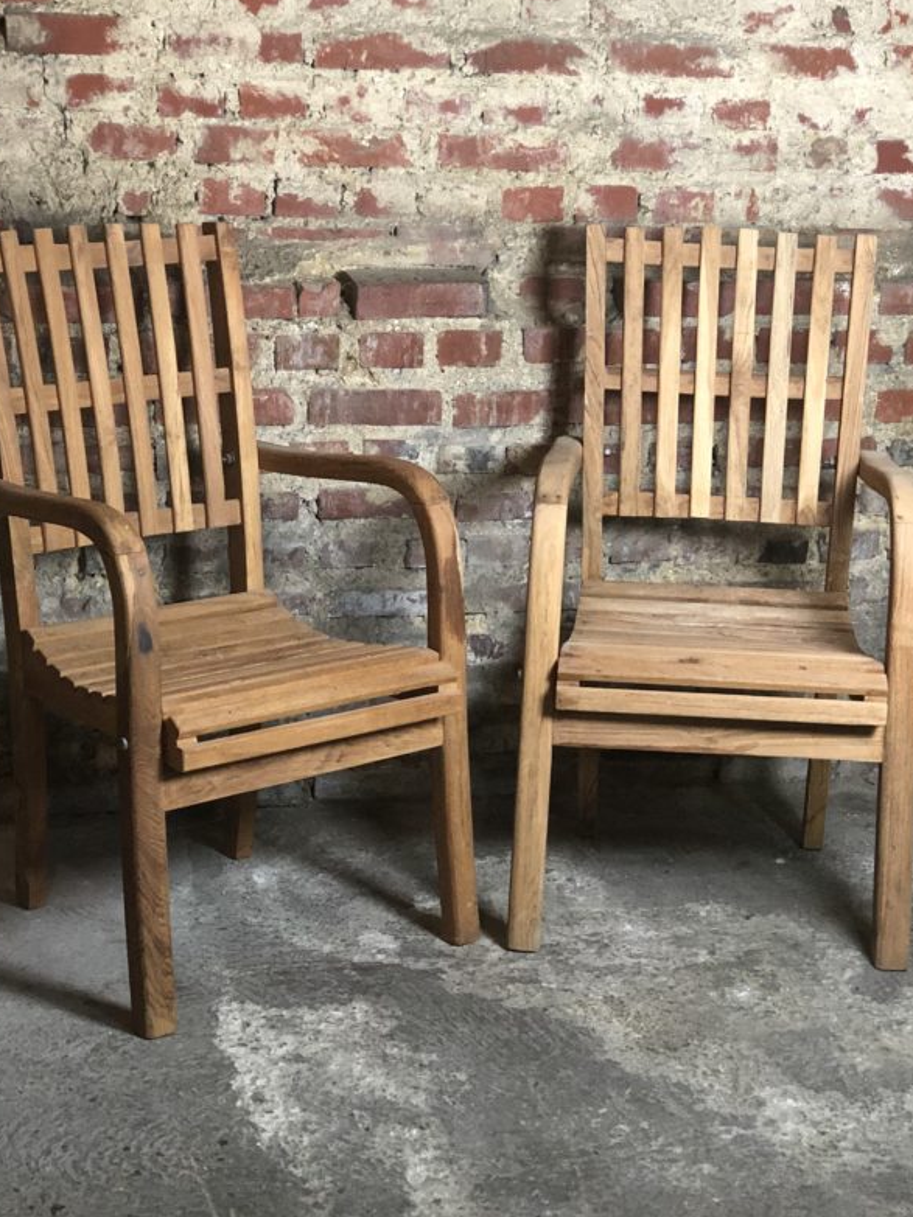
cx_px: 476
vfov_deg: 28.6
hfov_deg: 21.6
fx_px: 2392
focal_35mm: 68
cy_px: 572
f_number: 2.4
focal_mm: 6
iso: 160
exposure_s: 1/17
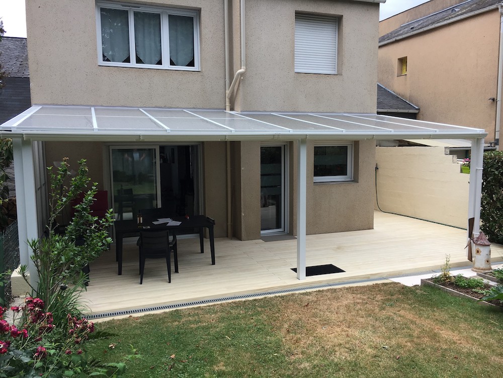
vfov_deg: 48.2
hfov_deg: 61.7
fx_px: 421
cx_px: 252
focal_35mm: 29
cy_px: 189
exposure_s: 1/351
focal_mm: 4.15
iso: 25
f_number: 2.2
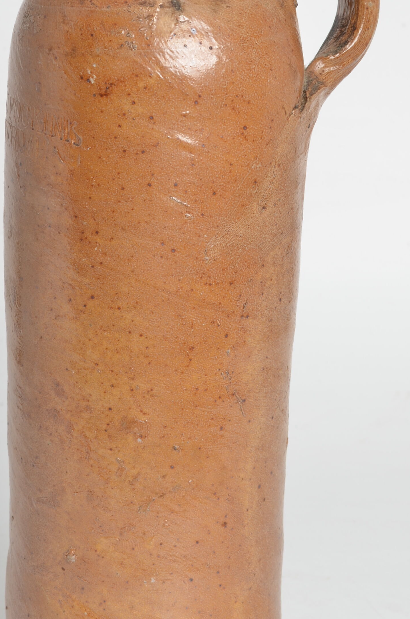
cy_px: 281
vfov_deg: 16.0
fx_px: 2197
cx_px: 169
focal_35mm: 128
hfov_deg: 10.7
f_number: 14
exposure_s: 1/125
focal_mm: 50
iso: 100
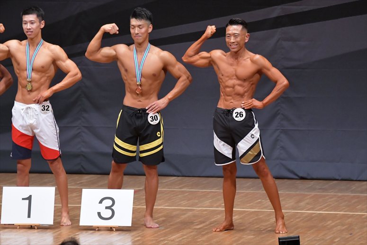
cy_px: 122
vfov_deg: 4.8
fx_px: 2904
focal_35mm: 285
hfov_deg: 7.2
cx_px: 184
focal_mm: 190
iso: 6400
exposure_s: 1/400
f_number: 5.6
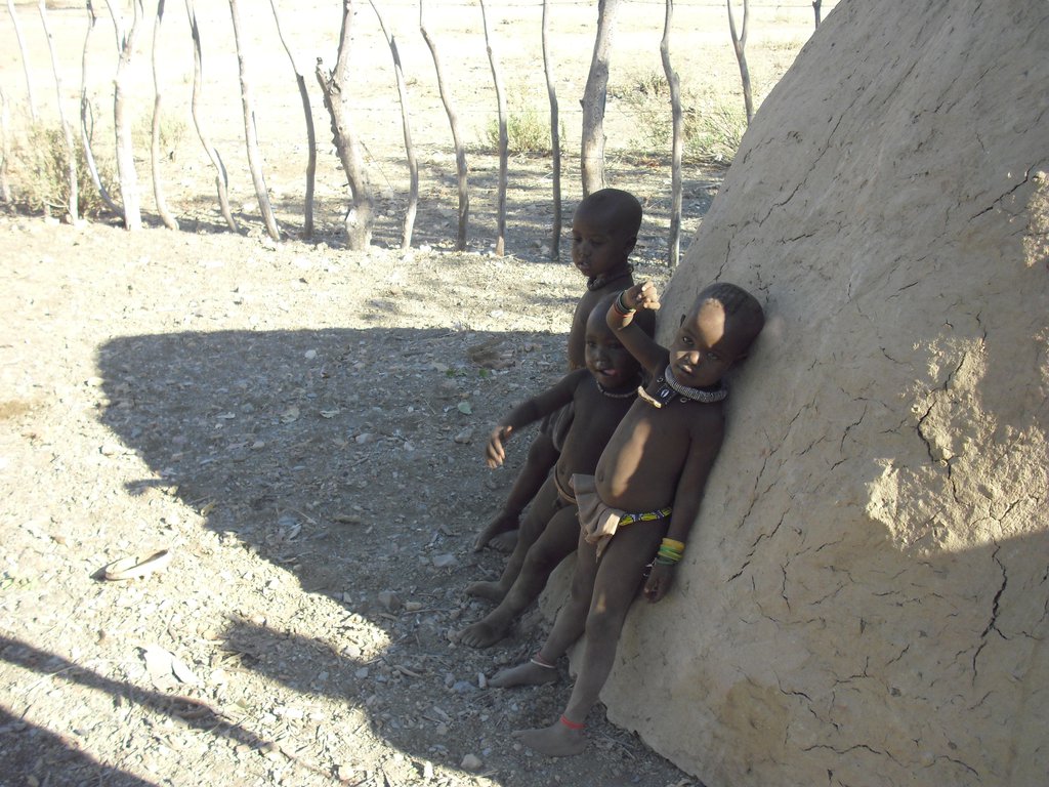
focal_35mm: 38
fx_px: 1152
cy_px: 394
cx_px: 524
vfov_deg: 37.7
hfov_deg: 49.0
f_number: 8
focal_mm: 6.2
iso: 100
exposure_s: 1/60
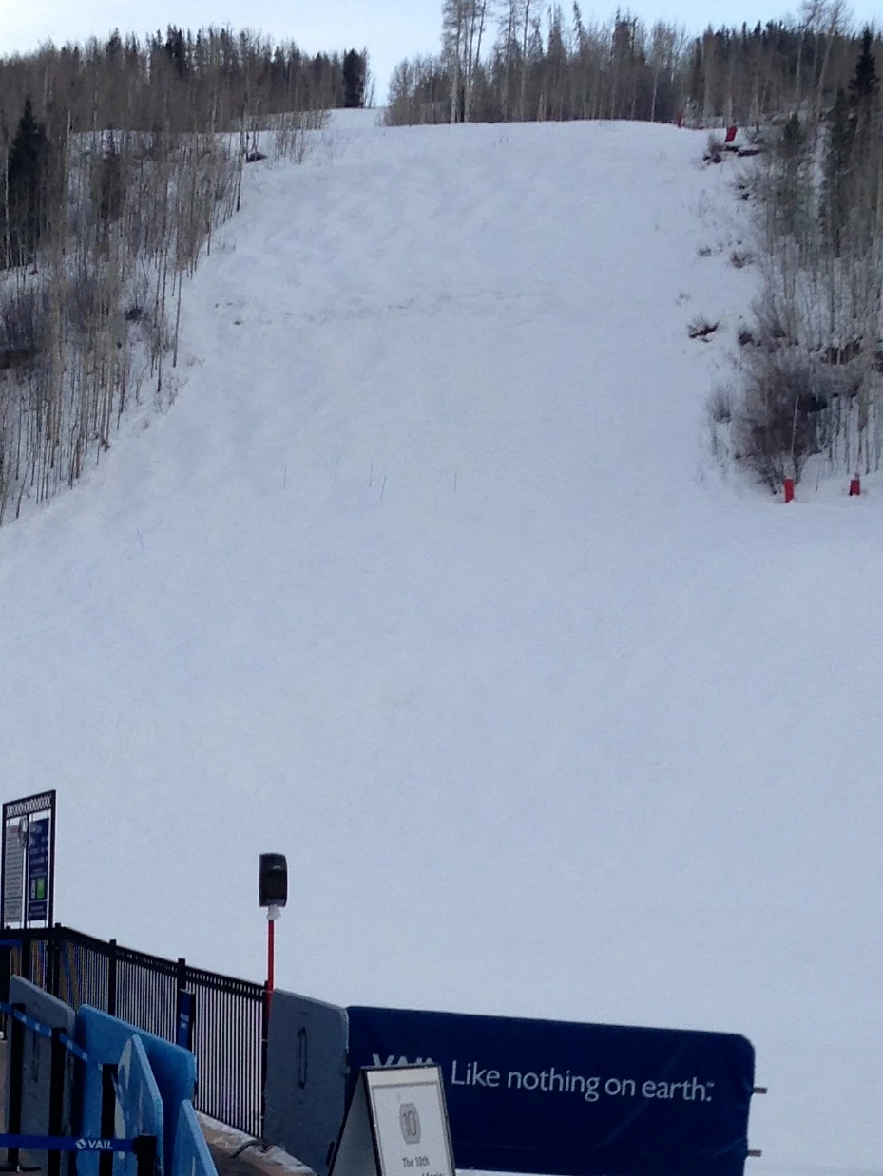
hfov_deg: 17.0
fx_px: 2958
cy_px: 1026
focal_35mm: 87
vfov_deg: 22.0
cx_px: 338
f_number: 2.4
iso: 50
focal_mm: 4.13
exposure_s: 1/221
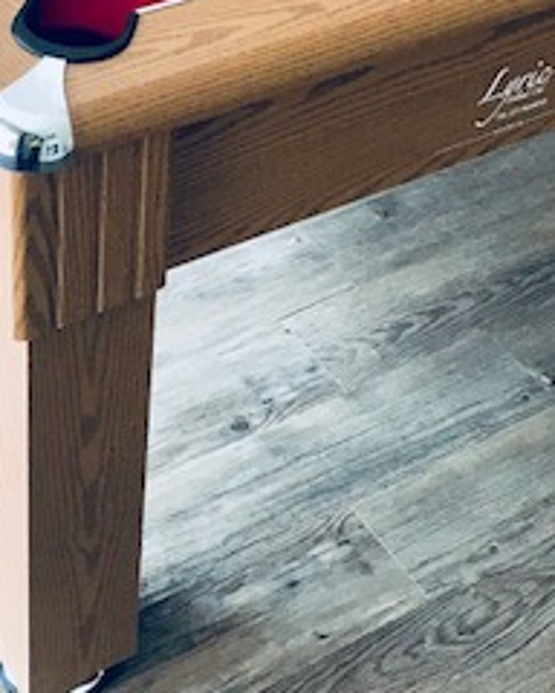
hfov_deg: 20.8
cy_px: 46
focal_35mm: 73
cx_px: 147
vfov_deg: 25.1
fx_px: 1499
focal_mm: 3.99
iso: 25
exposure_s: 1/33
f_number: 1.8
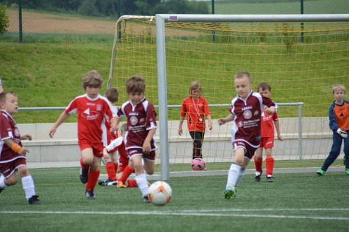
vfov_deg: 4.6
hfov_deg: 6.9
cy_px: 116
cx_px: 174
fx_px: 2906
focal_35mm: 300
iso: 400
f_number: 5.6
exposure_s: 1/1000
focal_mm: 200
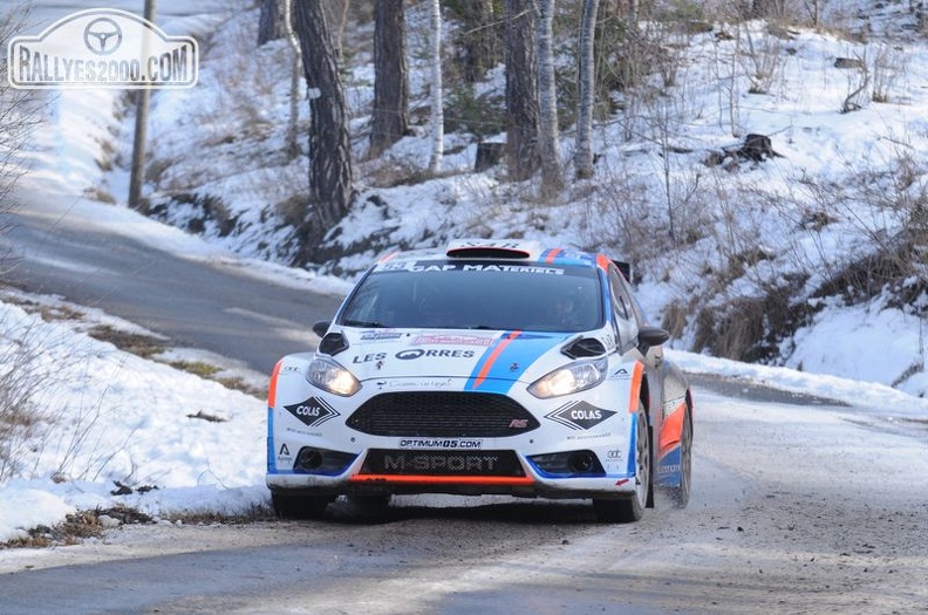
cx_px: 464
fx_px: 5789
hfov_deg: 9.2
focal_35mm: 225
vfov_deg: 6.1
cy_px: 308
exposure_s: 1/800
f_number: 10
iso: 400
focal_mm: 150
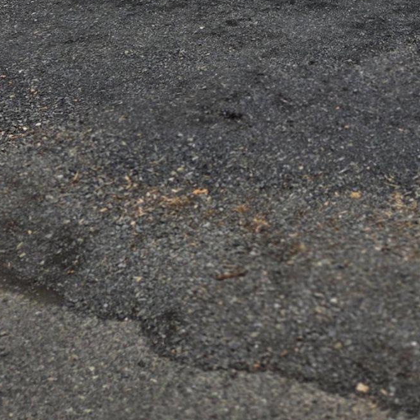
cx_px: 400
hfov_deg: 23.5
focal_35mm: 71
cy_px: -254
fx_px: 975
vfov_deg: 20.1
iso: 80
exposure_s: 1/3988
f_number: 1.8
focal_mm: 5.4
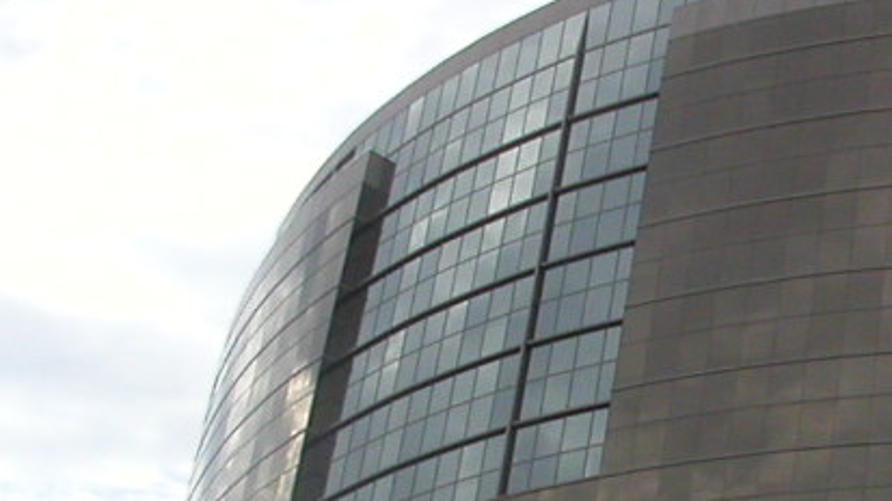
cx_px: 827
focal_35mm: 100
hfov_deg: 20.9
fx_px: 2364
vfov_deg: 11.8
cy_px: 624
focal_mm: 5.6
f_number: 4.5
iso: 100
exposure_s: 1/494
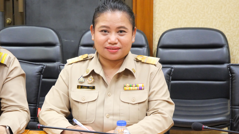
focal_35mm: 116
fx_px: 735
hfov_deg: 18.5
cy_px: 61
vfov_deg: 10.4
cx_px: 120
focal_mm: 53
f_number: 5.6
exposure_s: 1/20
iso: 3200
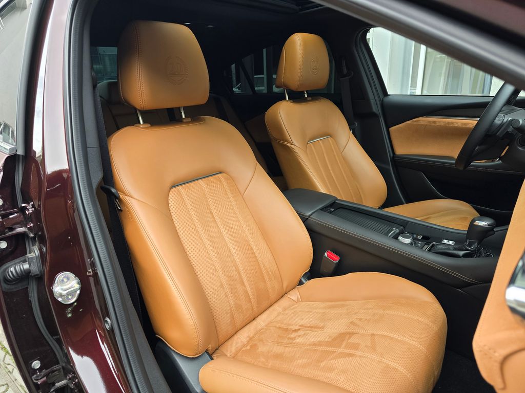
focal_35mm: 23
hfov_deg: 73.9
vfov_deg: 58.9
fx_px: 349
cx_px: 262
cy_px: 196
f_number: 1.7
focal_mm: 6.3
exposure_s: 1/180
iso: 125
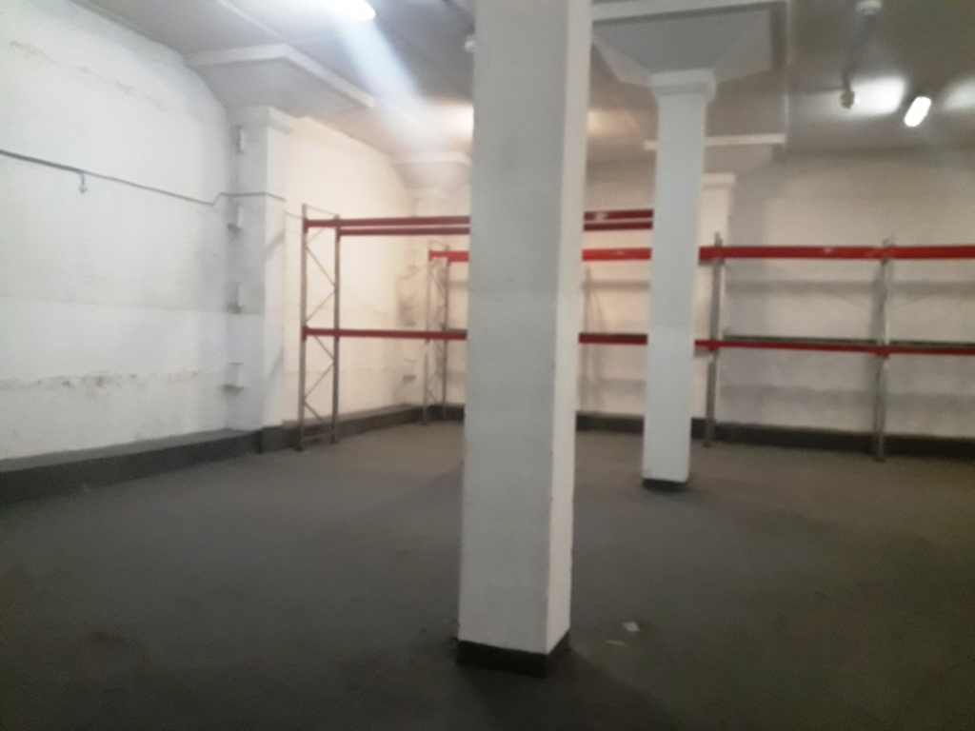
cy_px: 366
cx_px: 488
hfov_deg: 63.4
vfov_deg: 49.7
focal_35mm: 28
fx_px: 789
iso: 800
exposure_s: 1/10
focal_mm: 3.7
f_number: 1.9
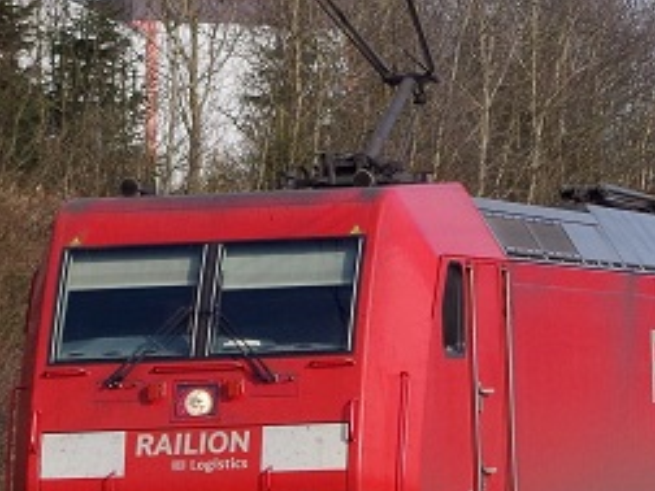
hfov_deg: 7.9
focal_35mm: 250
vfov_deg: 5.9
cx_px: 686
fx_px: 4730
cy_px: 236
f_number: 7.1
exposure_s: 1/1000
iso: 400
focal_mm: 42.5
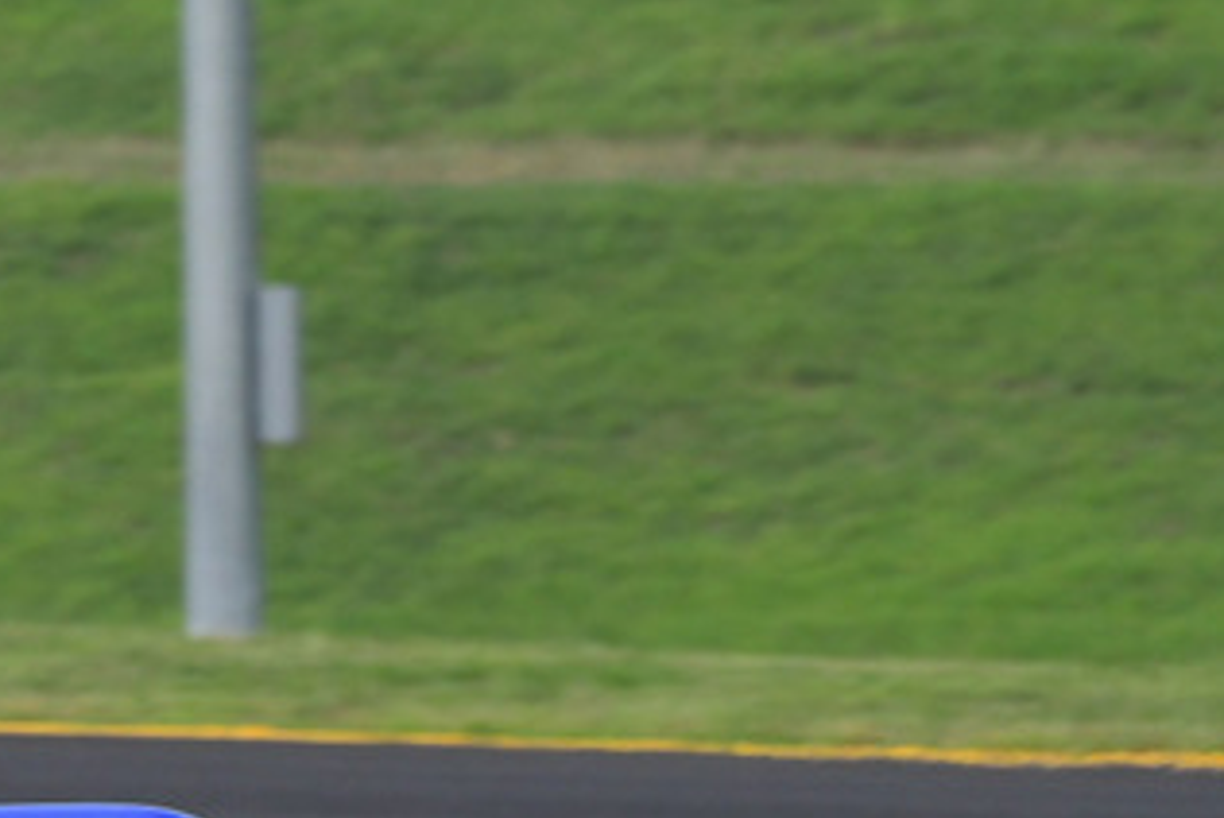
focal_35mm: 1217
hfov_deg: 1.7
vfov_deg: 1.1
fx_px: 41395
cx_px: -54
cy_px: 958
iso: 800
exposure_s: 1/640
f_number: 11
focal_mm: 320
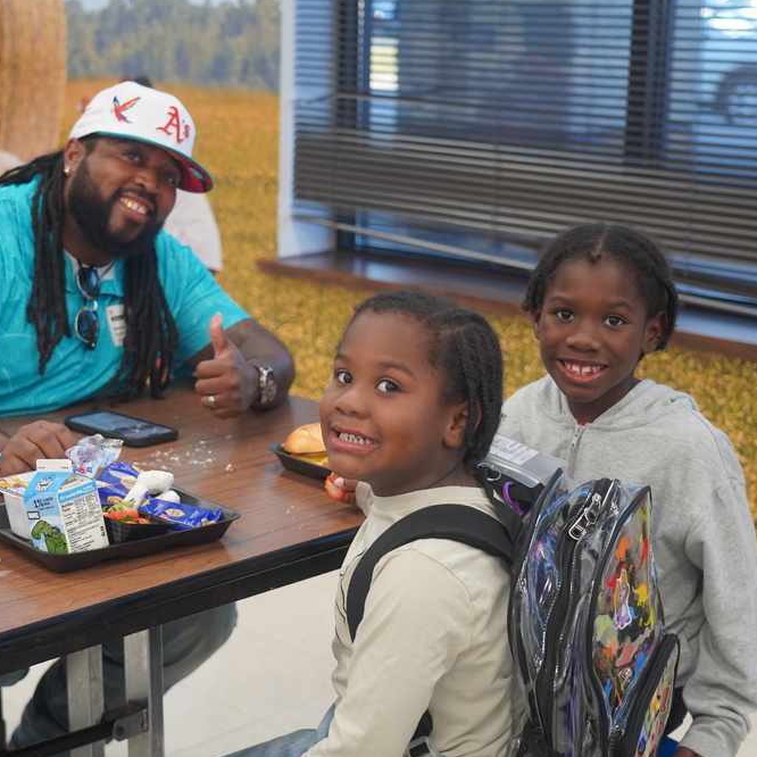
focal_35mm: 64
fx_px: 1583
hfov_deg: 26.8
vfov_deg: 26.9
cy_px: 376
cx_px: 265
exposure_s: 1/160
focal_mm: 49
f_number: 4
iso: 1600
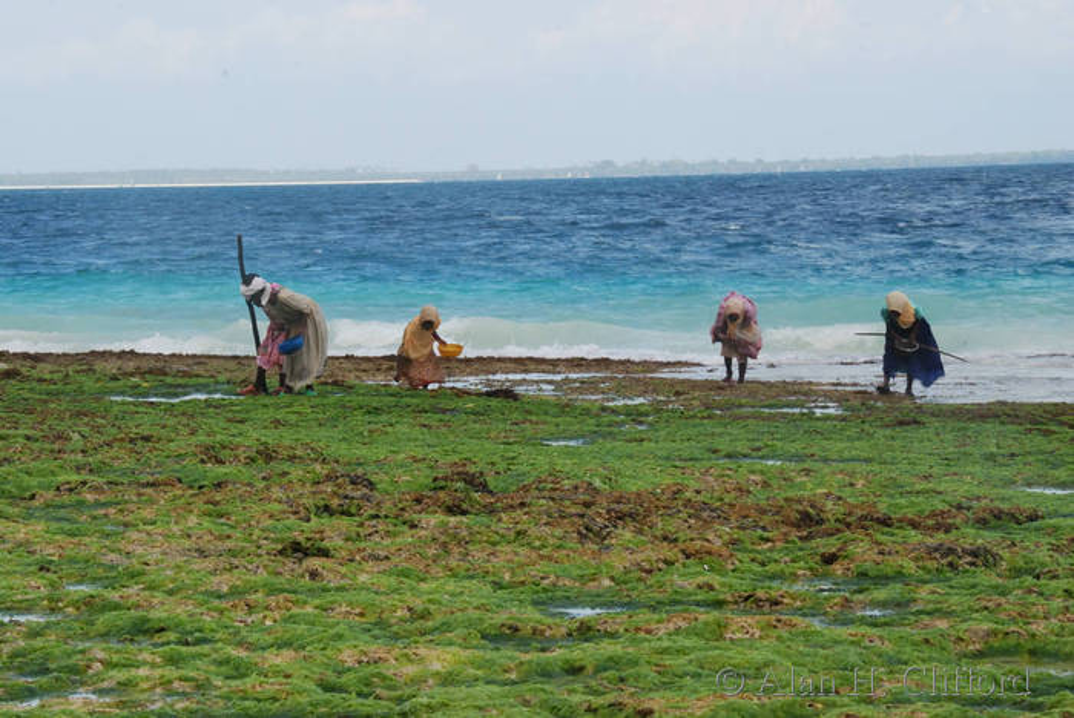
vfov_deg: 8.2
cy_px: 359
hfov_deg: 12.2
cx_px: 537
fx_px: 5016
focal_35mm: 168
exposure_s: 1/160
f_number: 22
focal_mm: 112
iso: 800
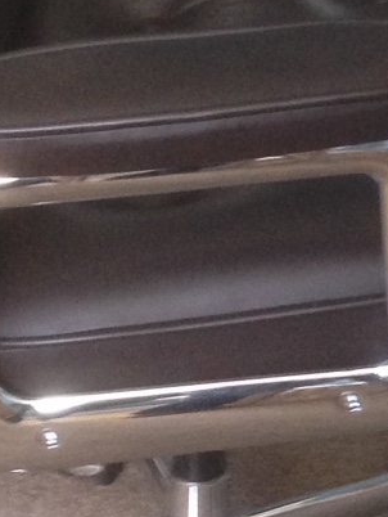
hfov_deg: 8.8
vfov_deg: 11.8
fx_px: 2508
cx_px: 263
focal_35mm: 168
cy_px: 233
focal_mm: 4.12
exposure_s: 1/20
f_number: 2.4
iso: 160
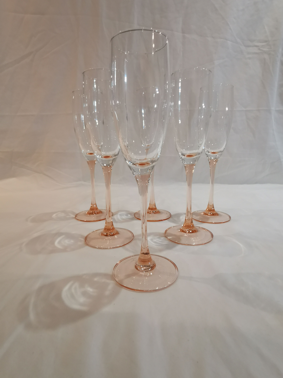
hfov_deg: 66.0
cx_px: 142
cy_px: 189
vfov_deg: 81.7
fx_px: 218
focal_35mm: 20
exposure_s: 1/50
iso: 200
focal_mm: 2.35
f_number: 2.2
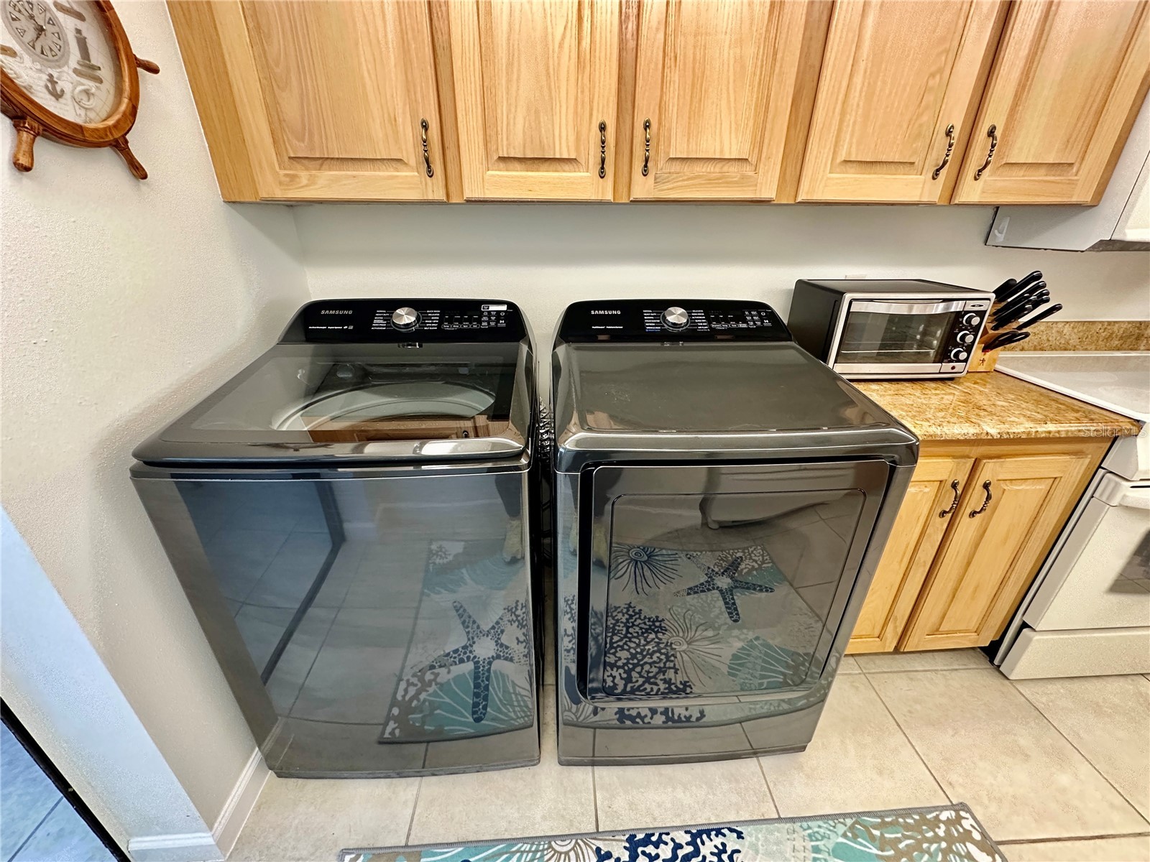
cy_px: 431
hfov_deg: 102.1
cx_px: 575
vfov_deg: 85.7
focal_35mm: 14
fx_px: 465
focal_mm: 2.22
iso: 250
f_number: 2.2
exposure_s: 1/60
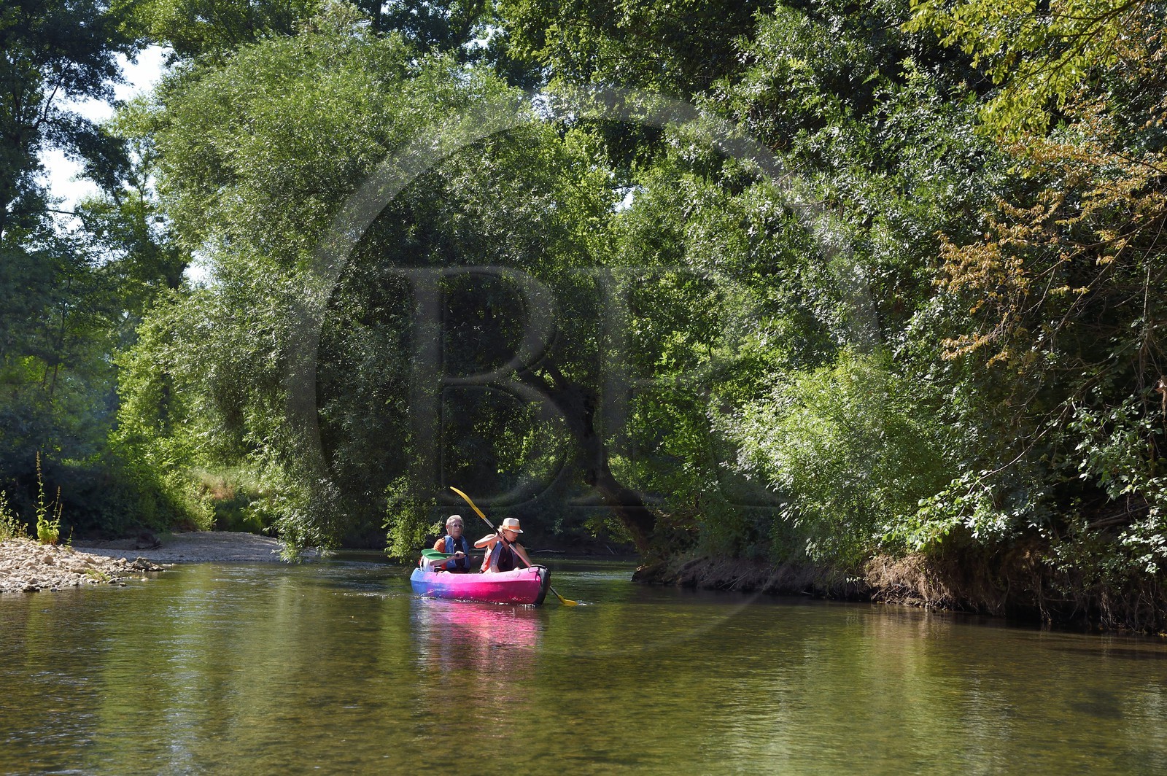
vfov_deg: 26.9
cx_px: 584
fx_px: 1619
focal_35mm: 50
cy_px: 388
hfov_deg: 39.6
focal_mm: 50
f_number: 8
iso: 400
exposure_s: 1/400
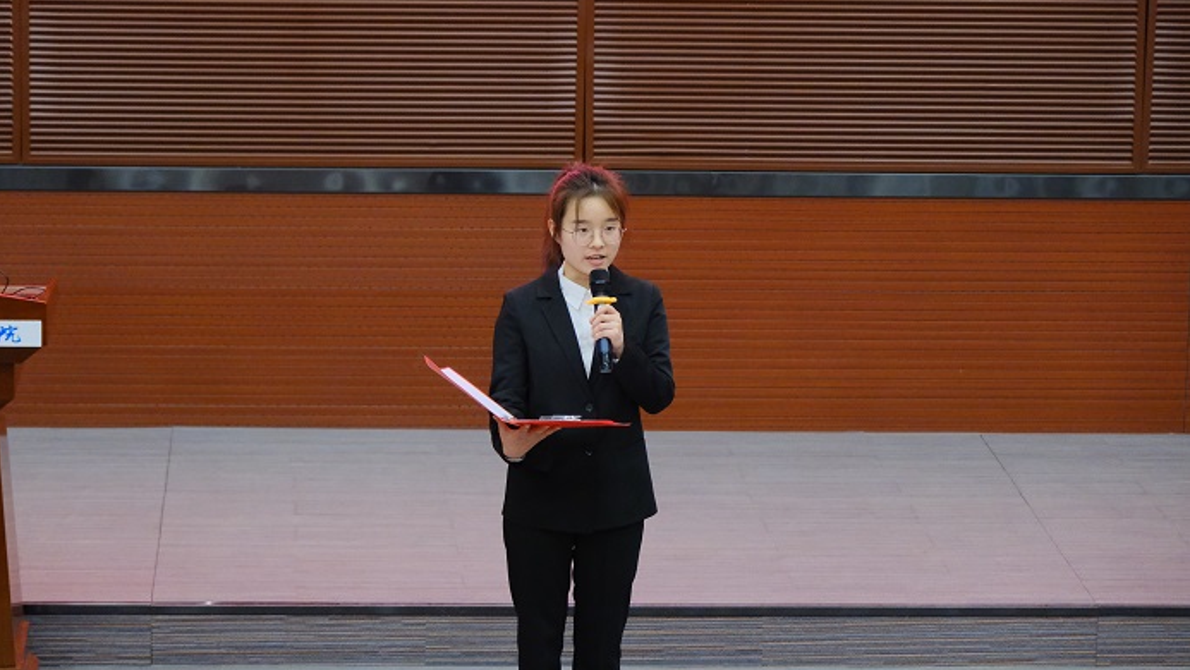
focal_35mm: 127
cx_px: 591
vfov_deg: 9.5
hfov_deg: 16.9
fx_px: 4008
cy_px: 278
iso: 6400
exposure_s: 1/160
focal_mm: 80
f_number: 4
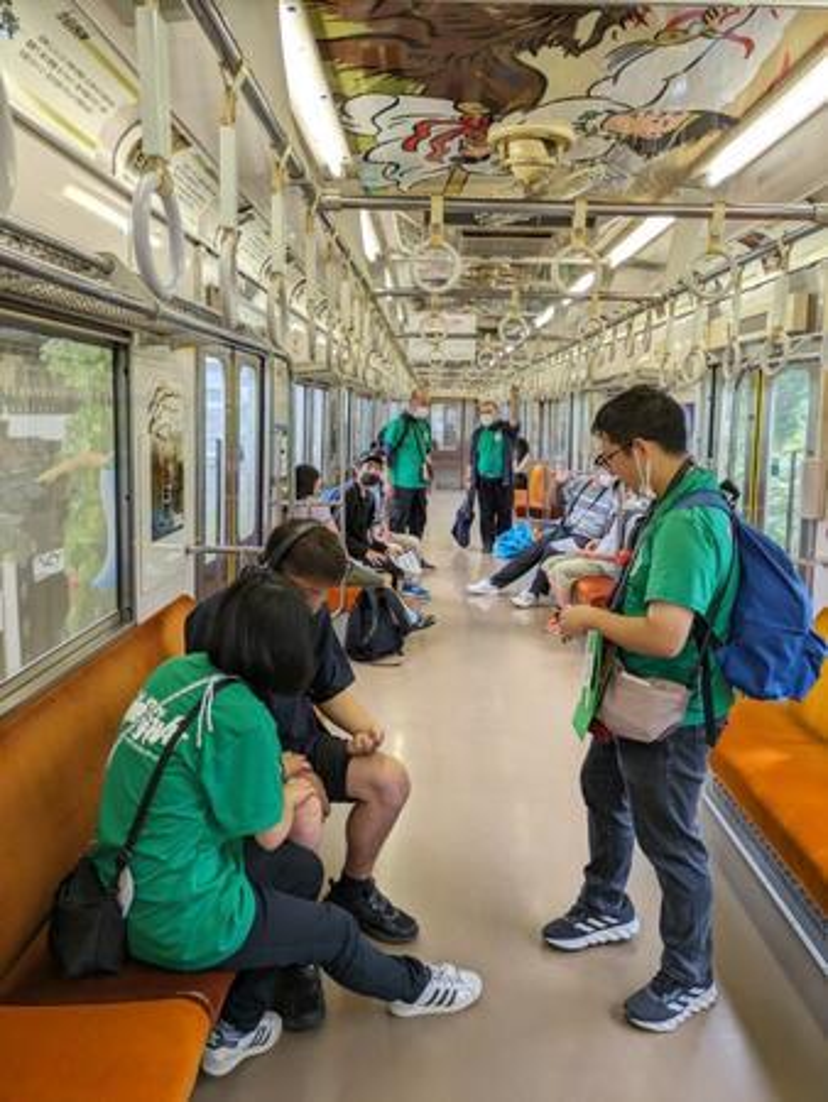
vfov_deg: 69.4
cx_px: 414
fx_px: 797
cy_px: 551
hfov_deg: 54.9
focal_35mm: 25
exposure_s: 1/100
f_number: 1.89
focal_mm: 5.43
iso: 77
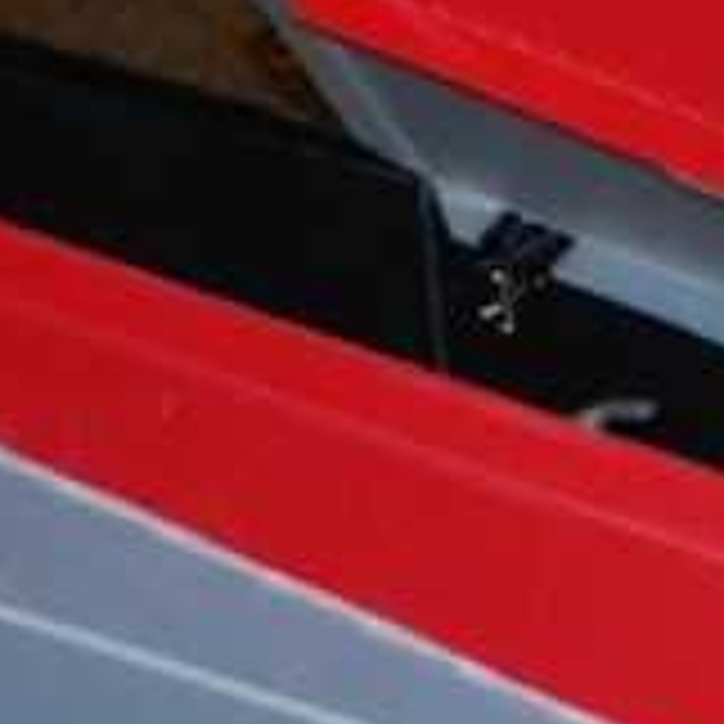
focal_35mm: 182
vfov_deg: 9.5
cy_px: 812
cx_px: 558
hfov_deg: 9.6
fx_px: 4307
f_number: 5
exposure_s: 1/60
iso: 400
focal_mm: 18
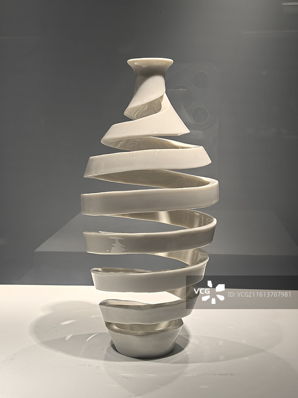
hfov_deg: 27.5
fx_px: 609
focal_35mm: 53
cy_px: 195
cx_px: 146
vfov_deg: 36.2
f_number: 2
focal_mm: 6.98
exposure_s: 1/108
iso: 50
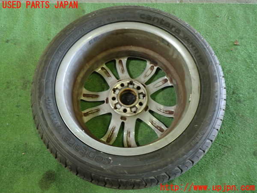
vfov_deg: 46.8
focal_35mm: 30
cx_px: 128
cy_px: 96
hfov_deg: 60.0
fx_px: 223
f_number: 2.3
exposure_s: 1/30
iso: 400
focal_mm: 5.4
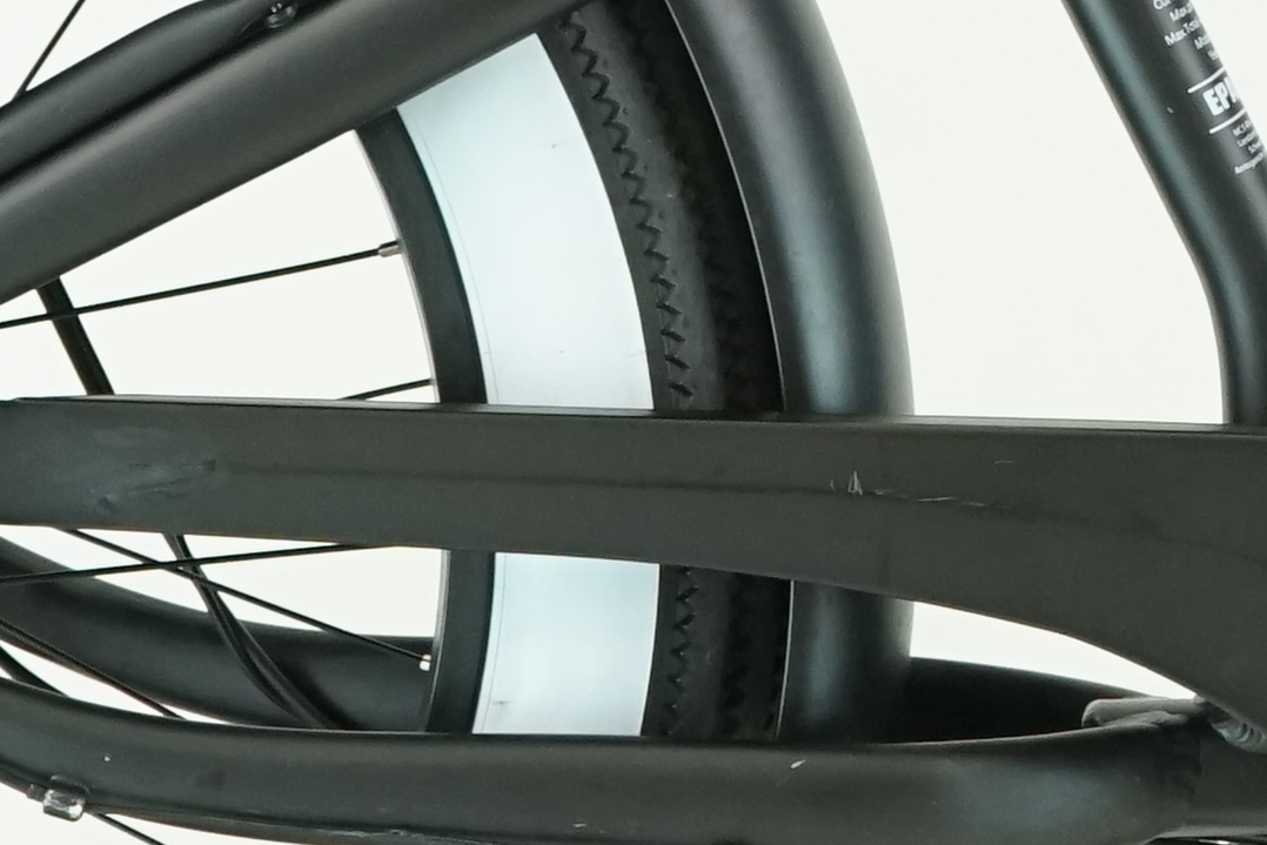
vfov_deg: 5.3
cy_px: -337
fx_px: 9010
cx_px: 1805
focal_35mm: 256
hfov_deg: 7.9
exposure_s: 1/200
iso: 1600
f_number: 5
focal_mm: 46
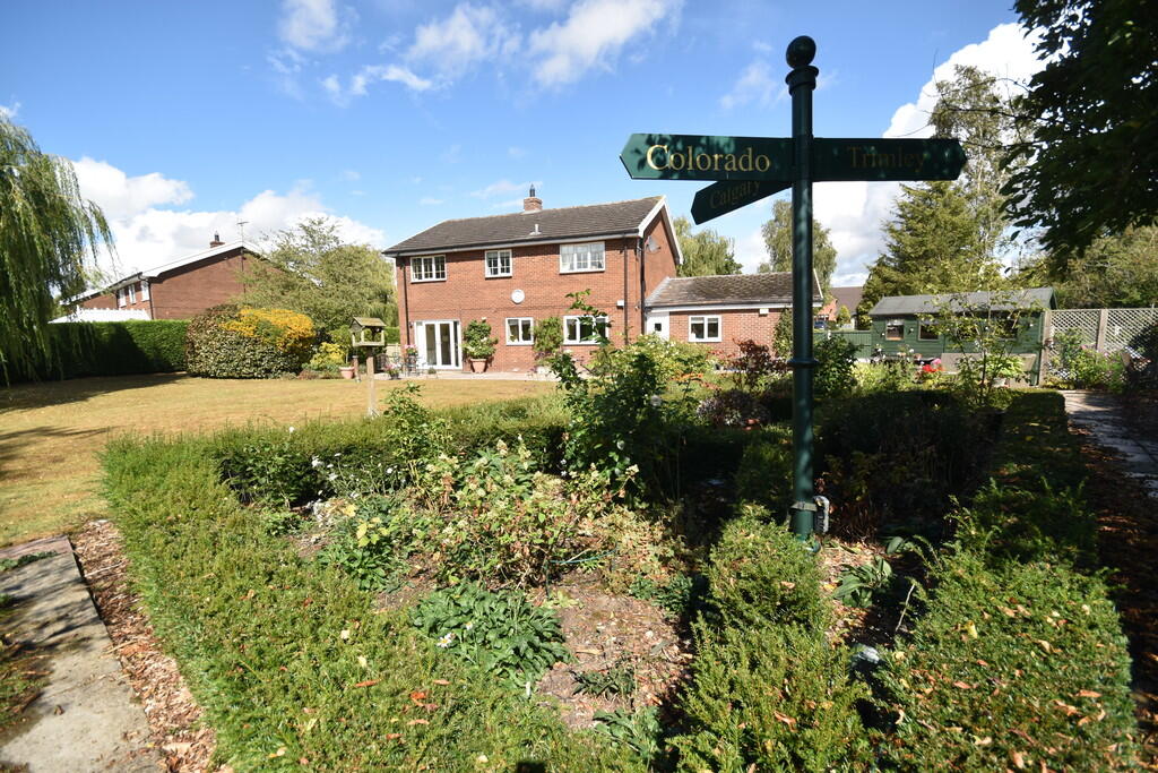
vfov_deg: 77.3
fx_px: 483
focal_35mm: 15
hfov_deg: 100.4
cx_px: 579
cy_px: 386
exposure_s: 1/250
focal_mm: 10
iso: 160
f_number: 8
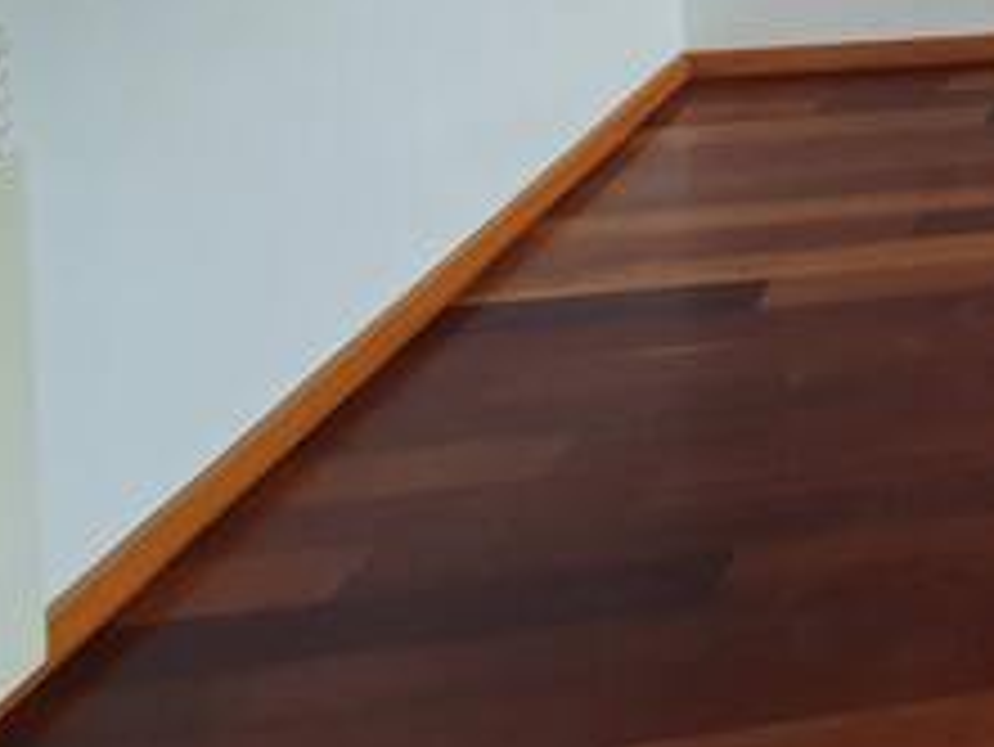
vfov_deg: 23.8
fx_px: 1350
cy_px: -400
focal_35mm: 47
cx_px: 1561
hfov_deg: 26.4
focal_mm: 1.8
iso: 80
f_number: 2.2
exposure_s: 1/50
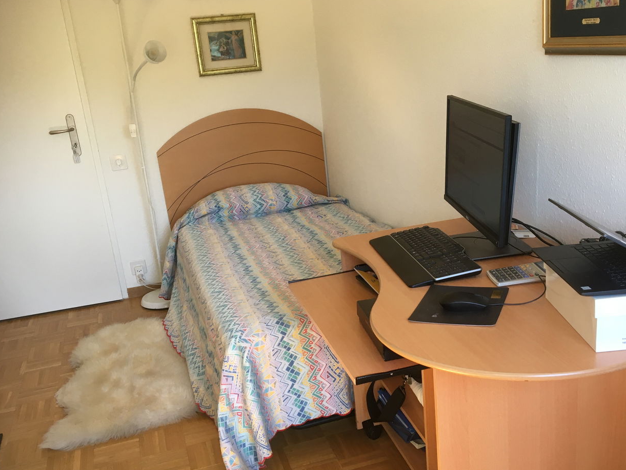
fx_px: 687
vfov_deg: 37.6
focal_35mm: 38
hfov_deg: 48.9
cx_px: 347
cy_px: 284
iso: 25
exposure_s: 1/33
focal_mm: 4.15
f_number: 2.2
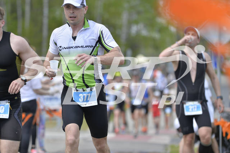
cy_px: 76
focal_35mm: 260
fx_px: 1661
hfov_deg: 7.9
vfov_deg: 5.3
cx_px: 115
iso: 400
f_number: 6.3
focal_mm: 260
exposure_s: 1/1600
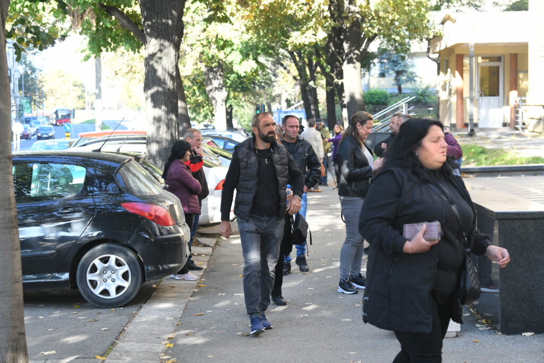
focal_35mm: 86
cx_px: 272
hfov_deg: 23.6
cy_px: 182
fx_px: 1300
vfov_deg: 15.9
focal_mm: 86
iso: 1000
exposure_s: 1/400
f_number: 5
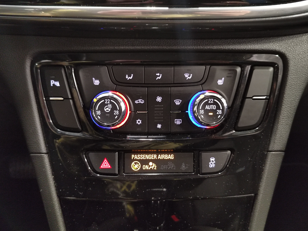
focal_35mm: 29
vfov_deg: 48.2
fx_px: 258
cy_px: 116
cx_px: 154
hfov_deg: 61.7
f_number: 1.9
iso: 4560
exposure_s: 1/24
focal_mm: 5.52
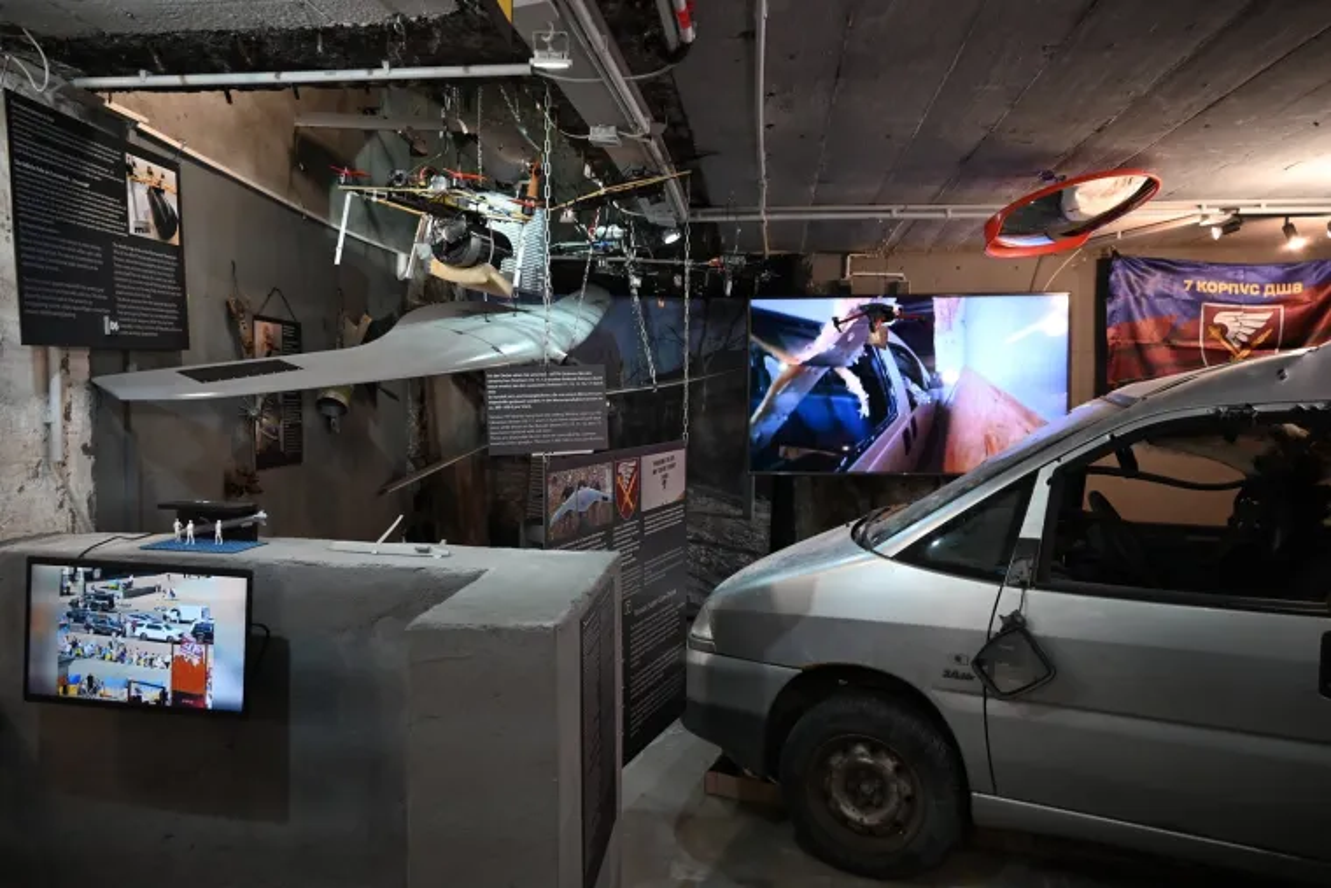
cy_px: 444
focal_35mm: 24
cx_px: 666
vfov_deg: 53.2
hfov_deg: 73.7
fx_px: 887
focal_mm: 24
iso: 1250
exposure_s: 1/125
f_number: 4
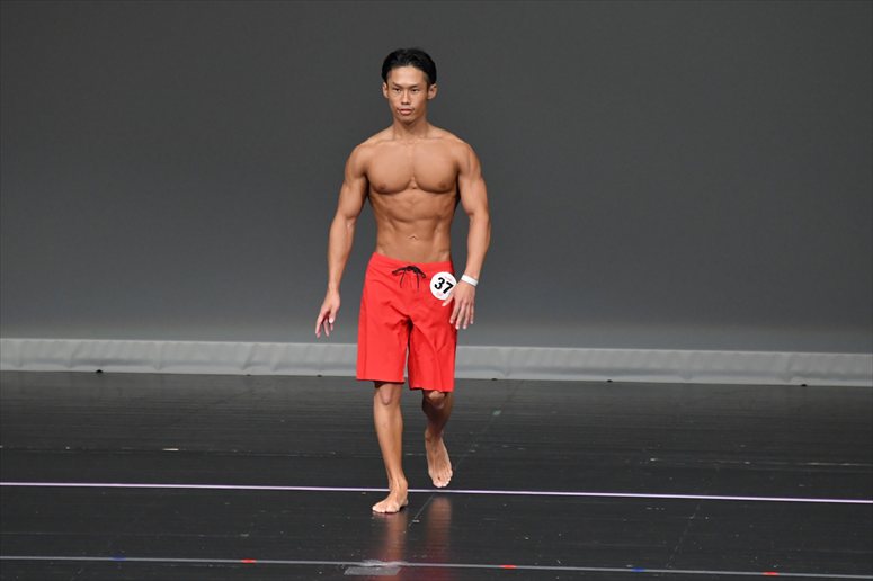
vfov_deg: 4.0
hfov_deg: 6.0
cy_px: 290
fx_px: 8362
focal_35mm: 345
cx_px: 436
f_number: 5.6
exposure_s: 1/400
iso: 4000
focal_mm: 230
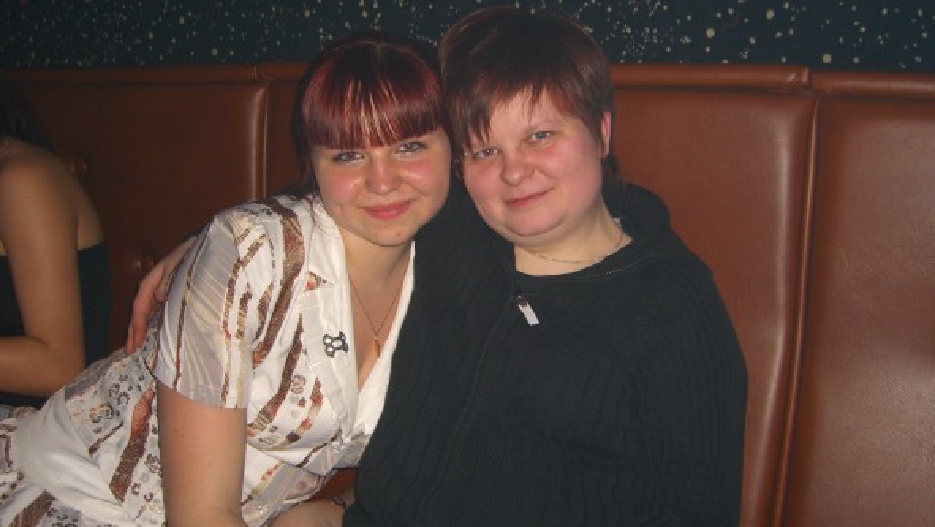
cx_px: 468
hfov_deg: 48.3
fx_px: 1042
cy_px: 280
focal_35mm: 42
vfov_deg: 28.4
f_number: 2.8
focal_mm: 7.9
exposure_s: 1/60
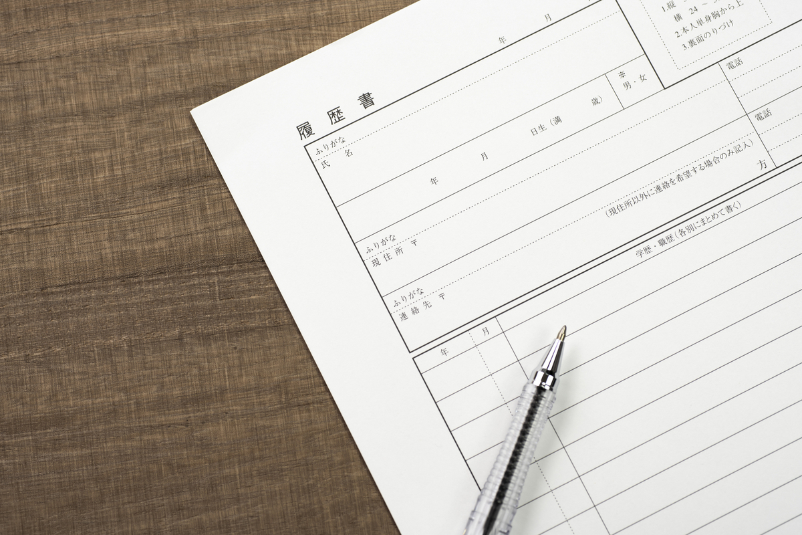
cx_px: 401
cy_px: 268
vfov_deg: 19.5
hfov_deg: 28.8
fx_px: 1559
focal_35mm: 70
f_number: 5.6
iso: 100
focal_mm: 70
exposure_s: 1/13
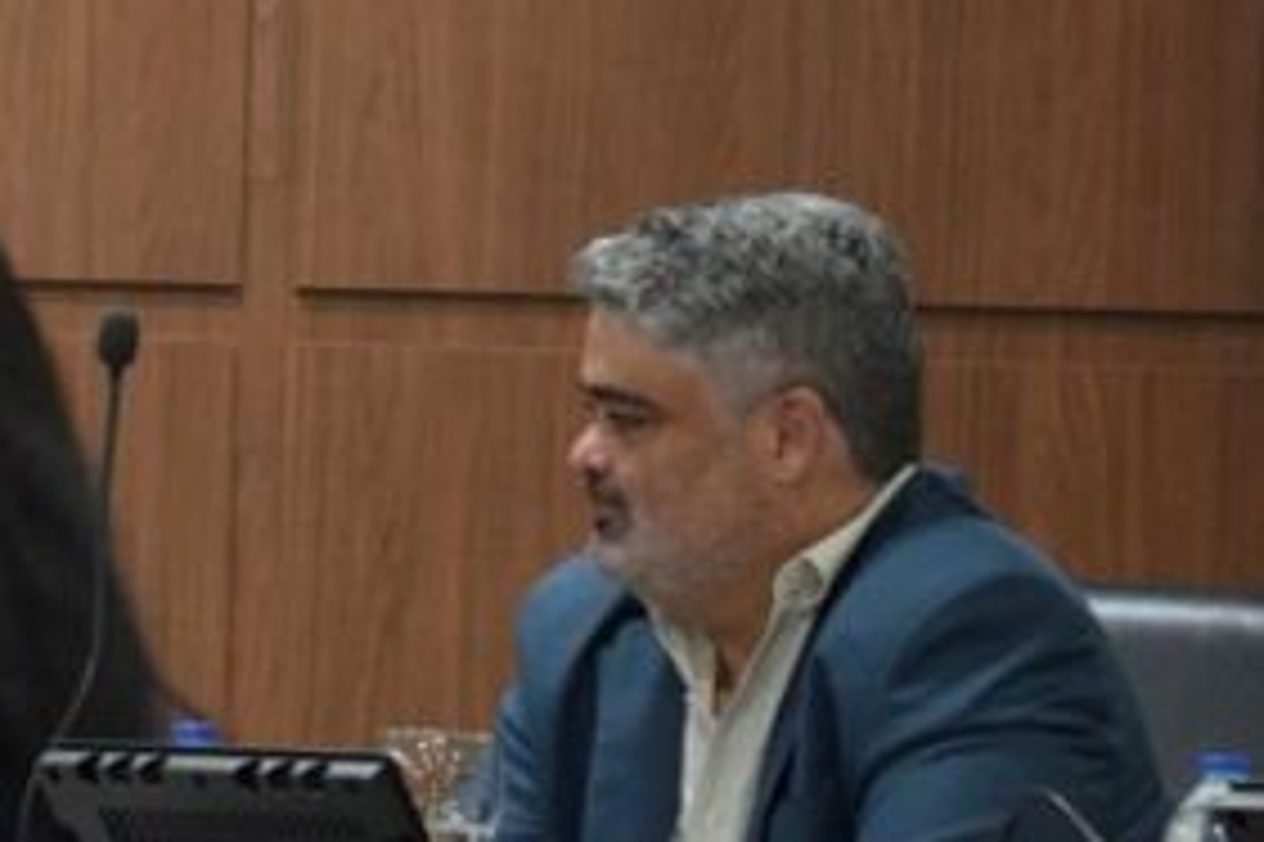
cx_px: -319
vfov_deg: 4.1
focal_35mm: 336
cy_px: 378
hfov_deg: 6.1
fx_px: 11801
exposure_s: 1/60
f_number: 5.6
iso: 2500
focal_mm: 85
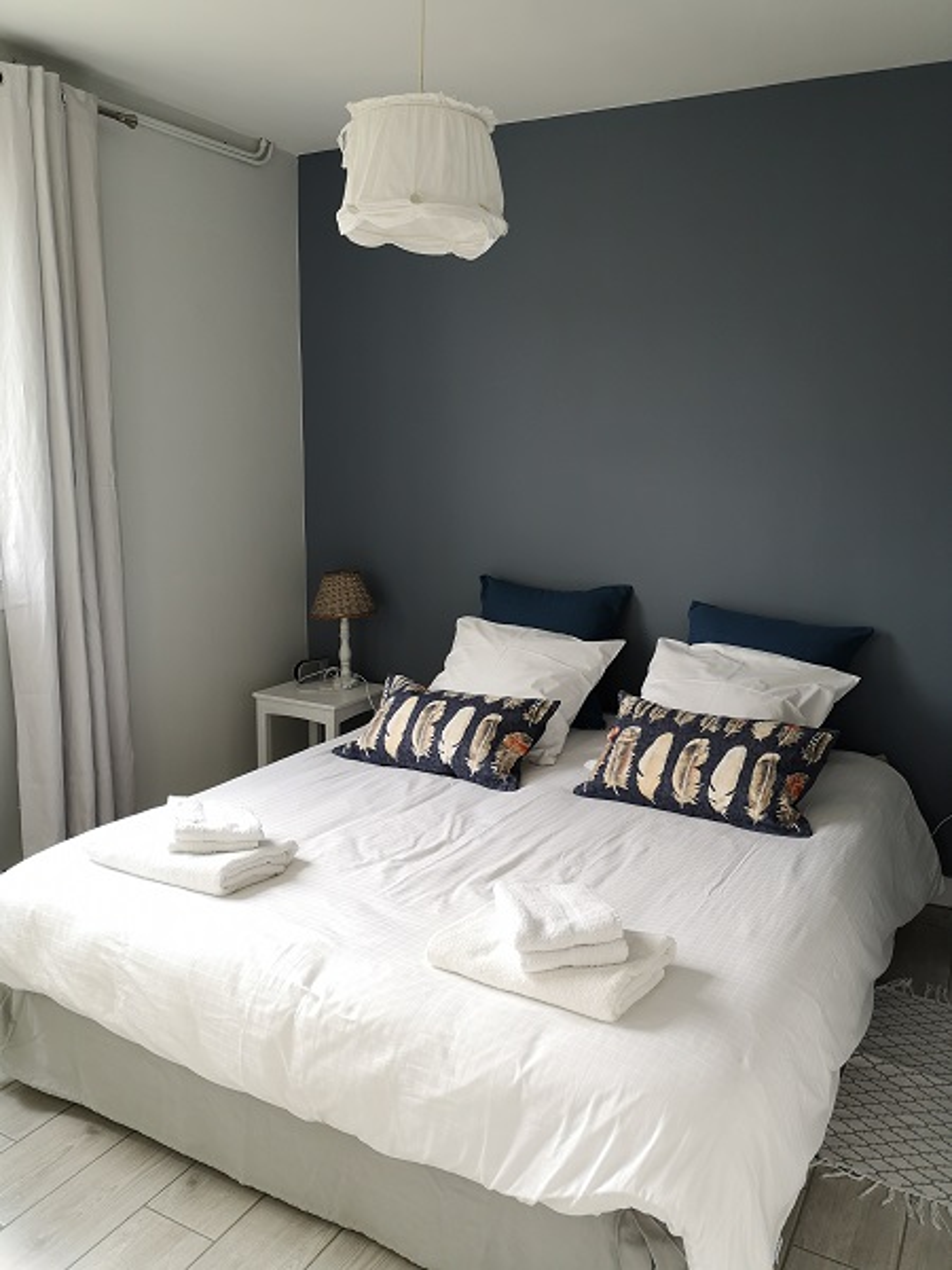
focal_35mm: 27
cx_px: 476
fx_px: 990
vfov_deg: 65.3
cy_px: 635
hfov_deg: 51.4
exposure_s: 1/100
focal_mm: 3.95
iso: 100
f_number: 1.8
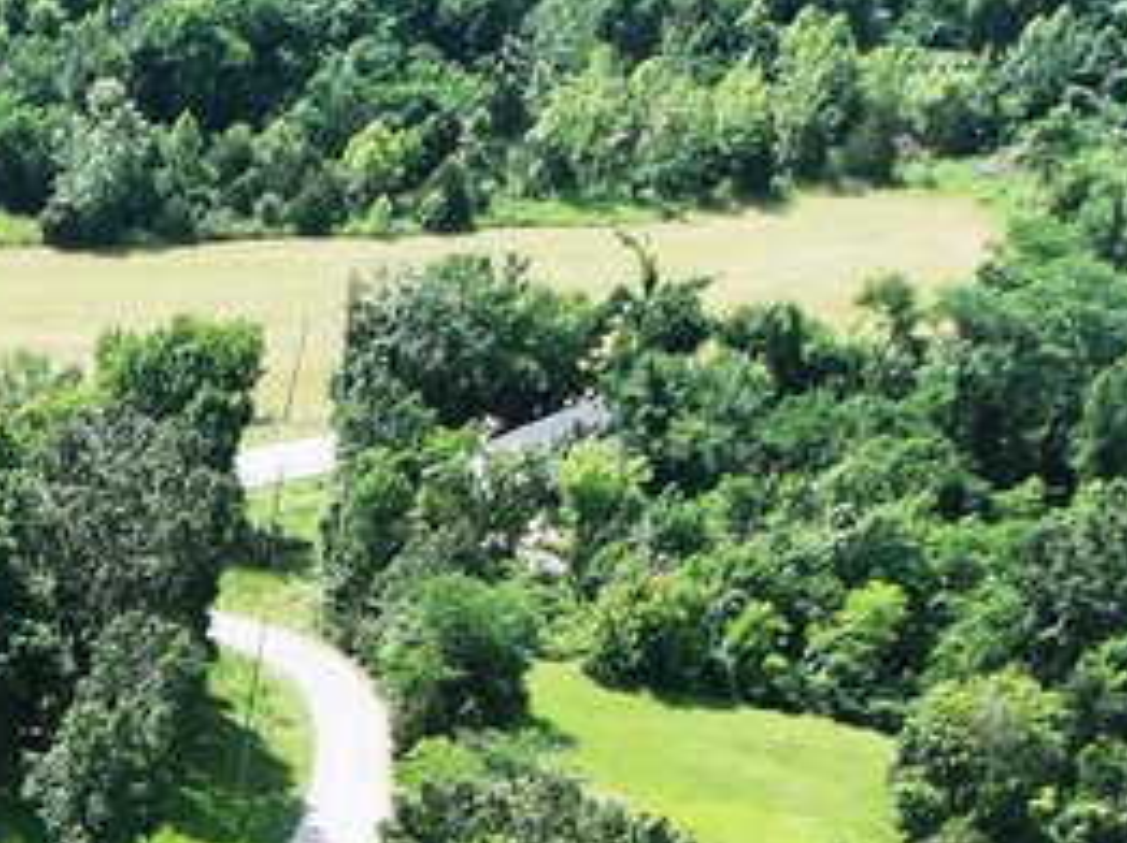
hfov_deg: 12.4
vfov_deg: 9.6
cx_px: -1207
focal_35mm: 139
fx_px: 4521
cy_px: 1951
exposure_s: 1/1000
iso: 100
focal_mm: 12.29
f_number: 2.8
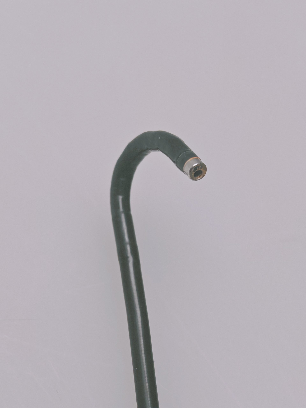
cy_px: 204
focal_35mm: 93
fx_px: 1096
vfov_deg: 21.1
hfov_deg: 15.9
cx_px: 153
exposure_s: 1/100
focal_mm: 6.83
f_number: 2
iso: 64
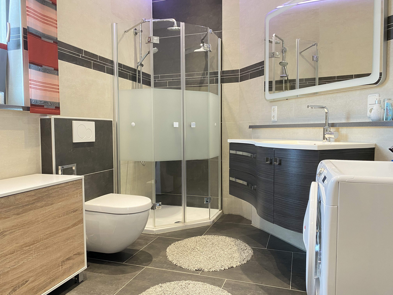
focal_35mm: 26
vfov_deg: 53.1
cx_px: 196
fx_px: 295
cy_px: 148
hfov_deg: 67.3
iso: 200
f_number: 1.8
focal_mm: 4.25
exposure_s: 1/50
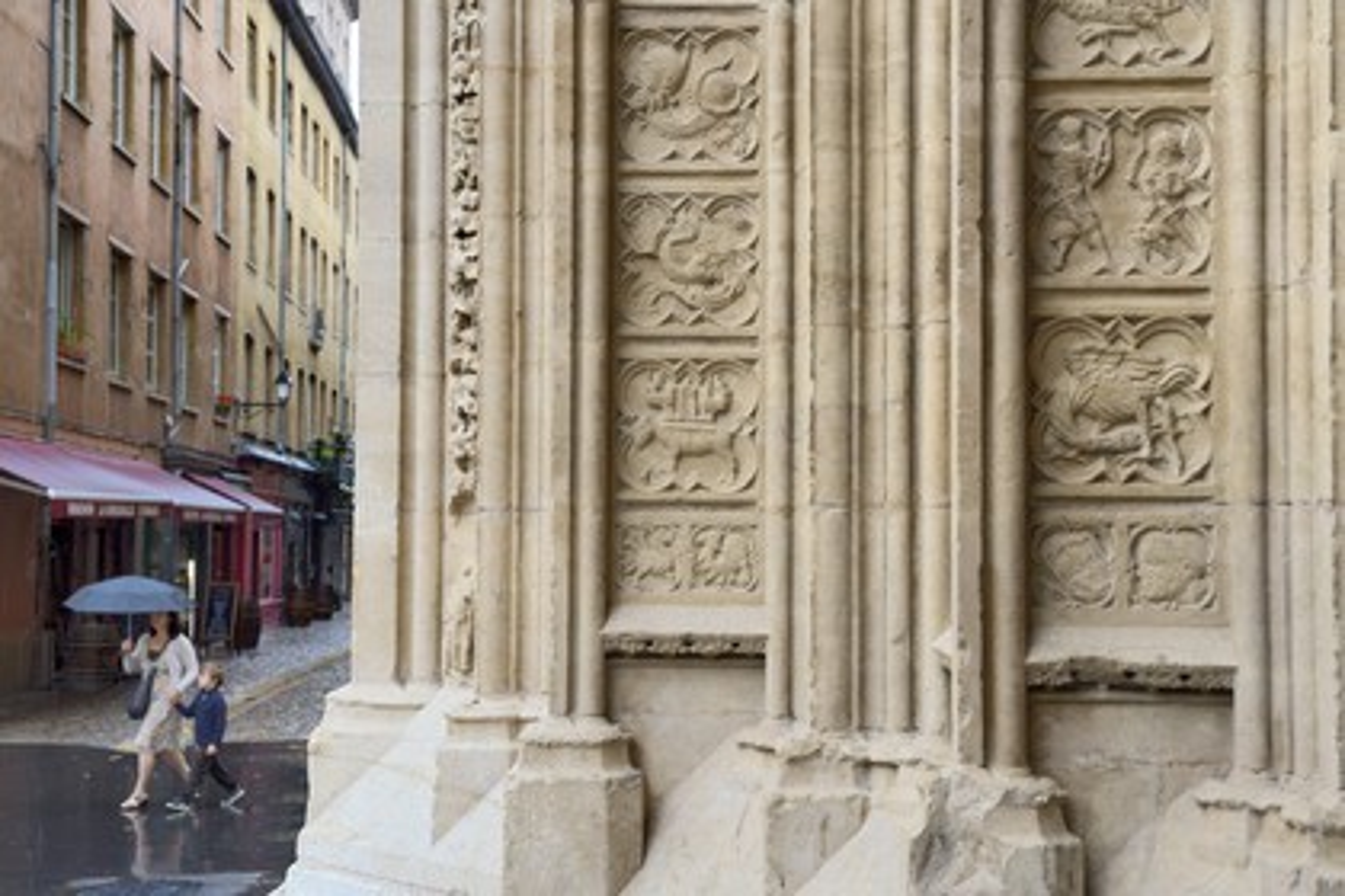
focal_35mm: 48
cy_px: 448
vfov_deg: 28.1
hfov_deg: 41.1
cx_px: 672
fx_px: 1793
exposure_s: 1/60
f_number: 10
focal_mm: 48
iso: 400
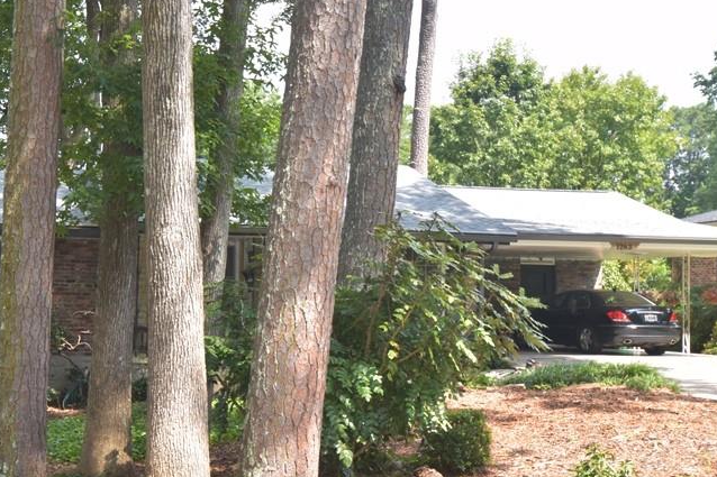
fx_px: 1055
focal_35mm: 53
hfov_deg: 37.2
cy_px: 252
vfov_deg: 25.5
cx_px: 244
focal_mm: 22
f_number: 8
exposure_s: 1/200
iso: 400
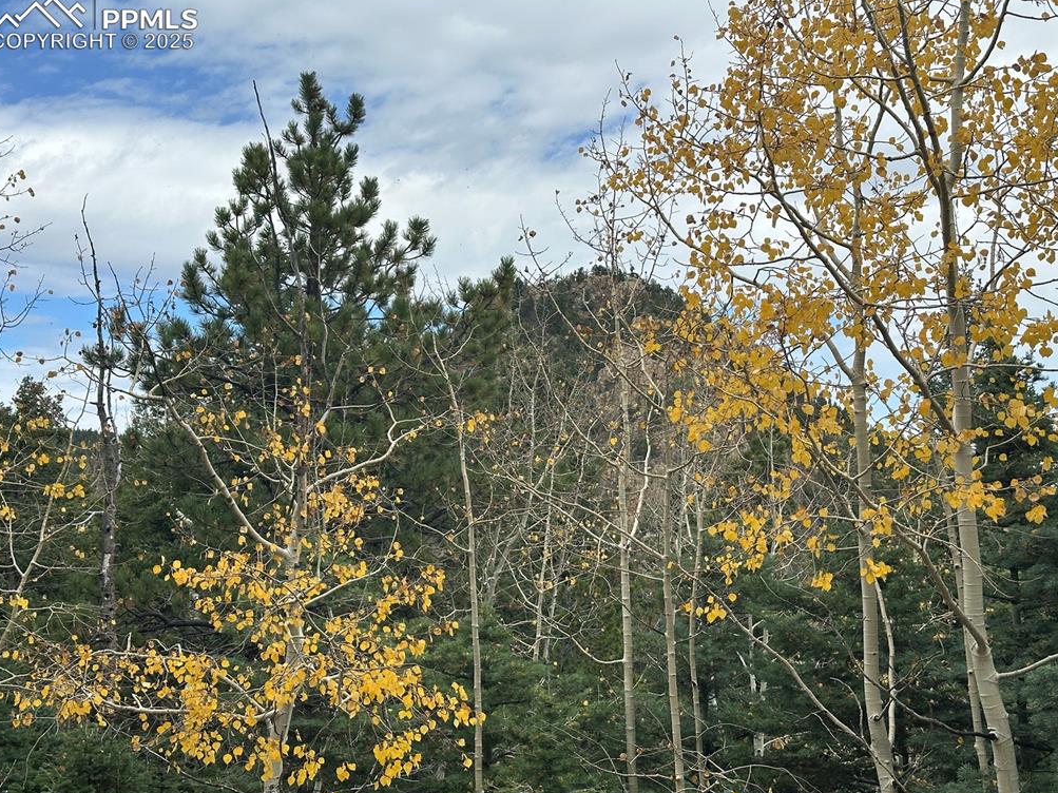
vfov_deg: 29.7
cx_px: 526
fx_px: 1497
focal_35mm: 49
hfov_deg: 38.9
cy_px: 395
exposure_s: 1/2976
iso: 64
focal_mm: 6.86
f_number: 1.78
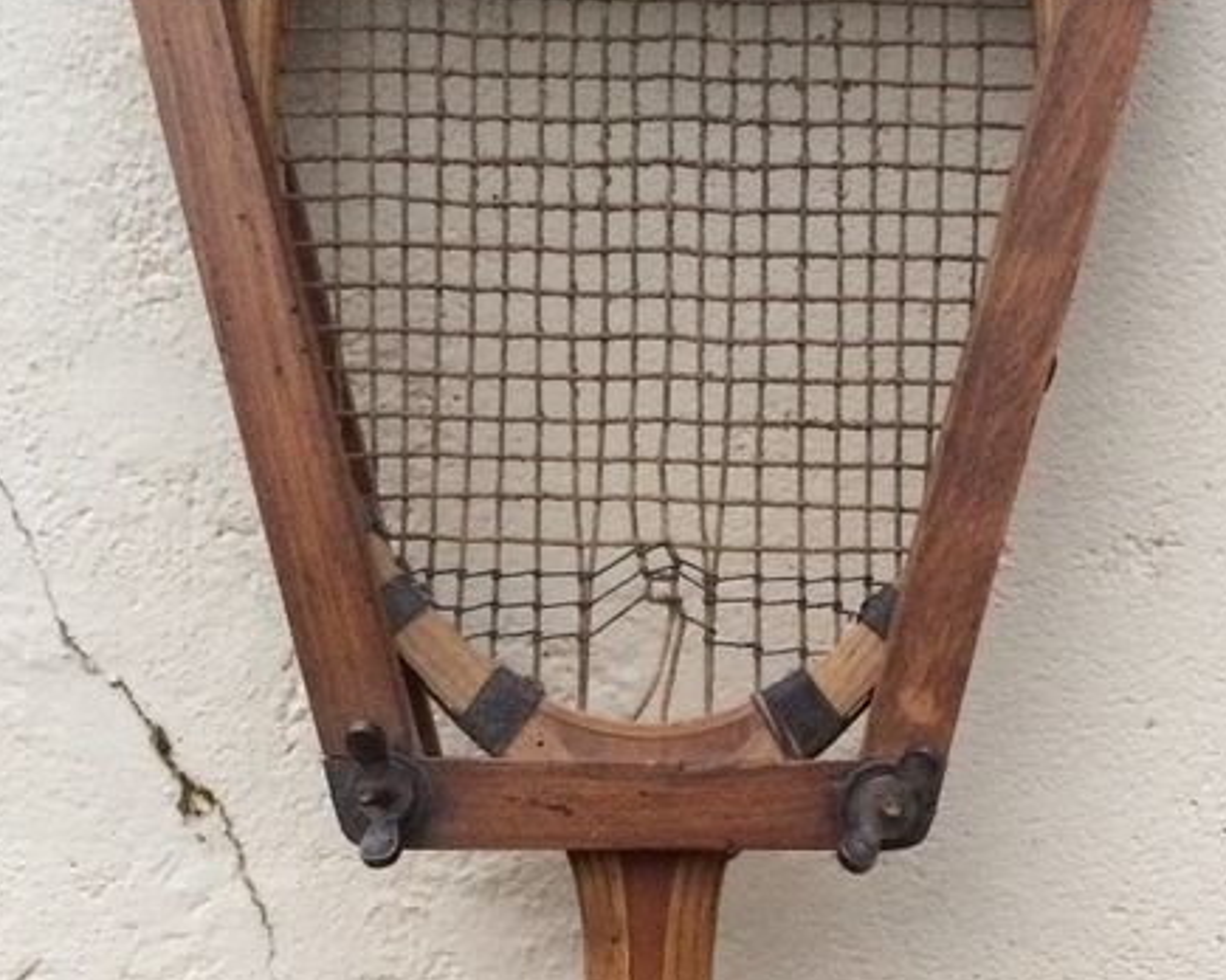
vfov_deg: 23.0
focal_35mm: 65
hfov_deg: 29.0
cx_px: 812
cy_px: 828
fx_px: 2359
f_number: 2.2
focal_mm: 4.15
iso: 320
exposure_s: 1/17
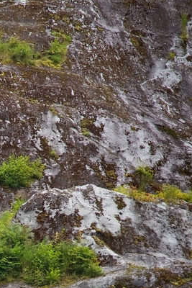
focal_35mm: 384
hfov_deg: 3.6
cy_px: 325
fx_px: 3069
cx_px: -99
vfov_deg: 5.3
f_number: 4
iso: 180
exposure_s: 1/250
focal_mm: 120
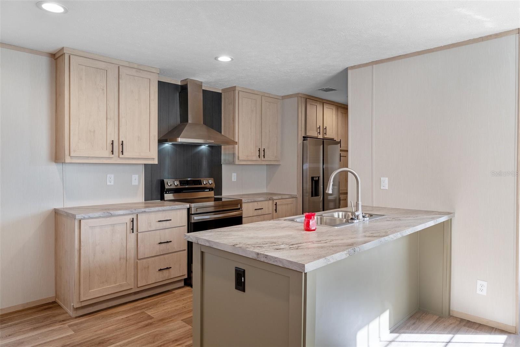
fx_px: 325
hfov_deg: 77.3
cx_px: 260
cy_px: 174
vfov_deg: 56.1
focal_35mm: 22
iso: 320
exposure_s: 1/40
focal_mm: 15
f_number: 8
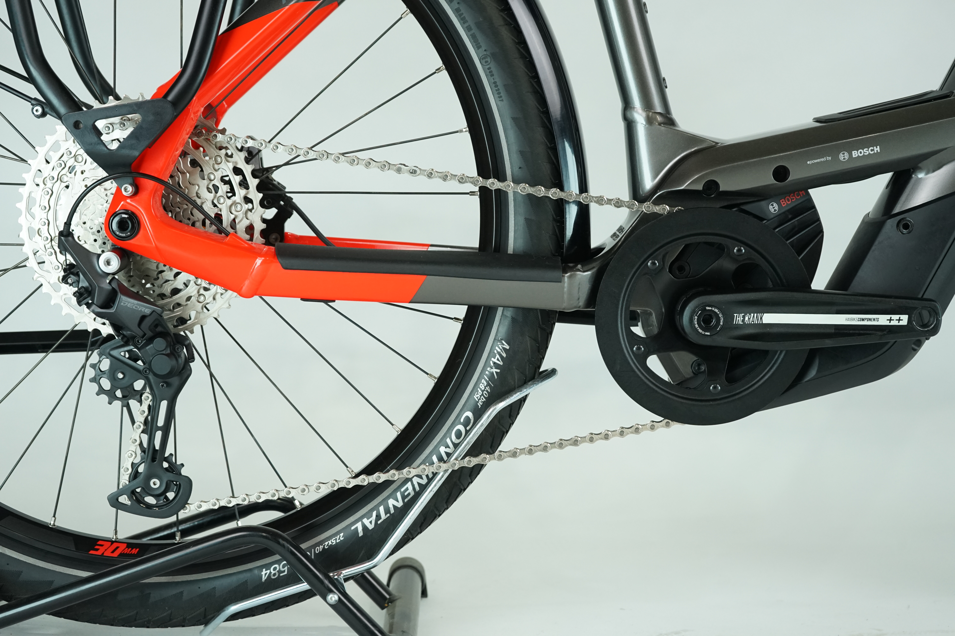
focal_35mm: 61
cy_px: 318
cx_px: 478
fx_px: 1618
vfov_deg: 22.3
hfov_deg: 32.9
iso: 1600
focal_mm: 61
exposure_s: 1/200
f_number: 5.6
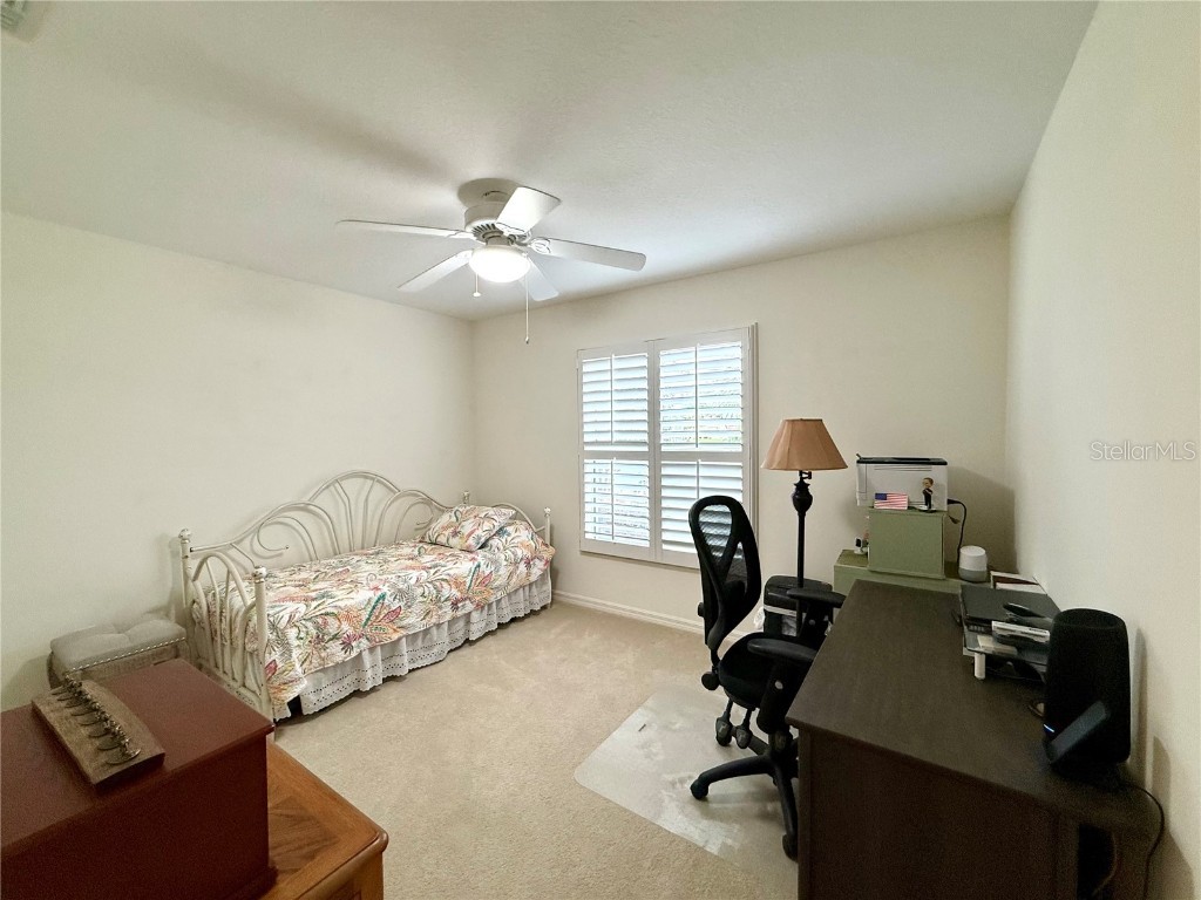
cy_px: 450
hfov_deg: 102.1
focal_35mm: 14
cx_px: 600
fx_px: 486
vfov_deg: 85.7
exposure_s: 1/120
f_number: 2.2
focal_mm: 2.22
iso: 200
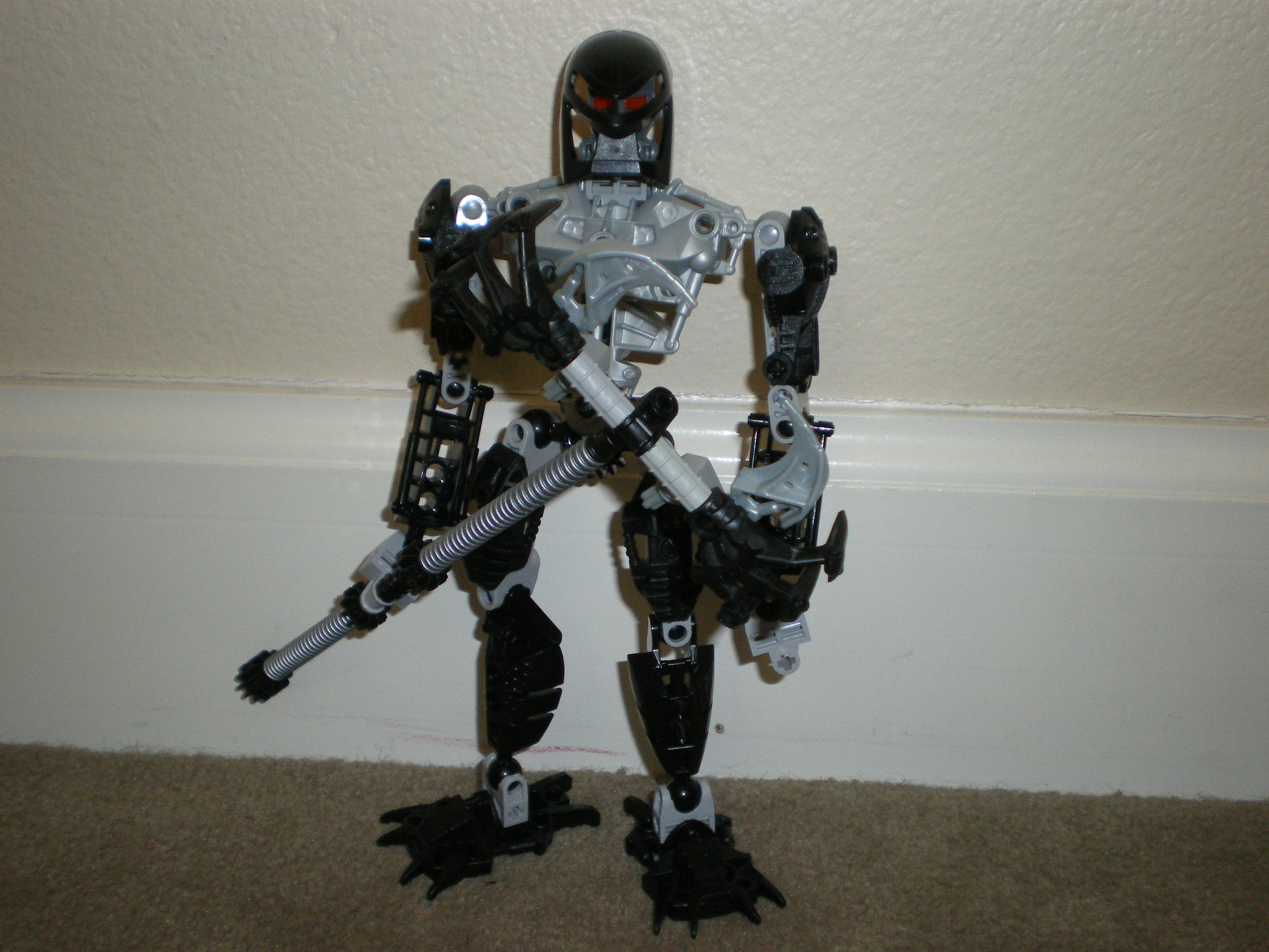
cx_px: 634
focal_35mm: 42
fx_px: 1540
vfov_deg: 34.3
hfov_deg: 44.8
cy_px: 476
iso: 200
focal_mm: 7.4
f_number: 3.5
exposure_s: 1/50
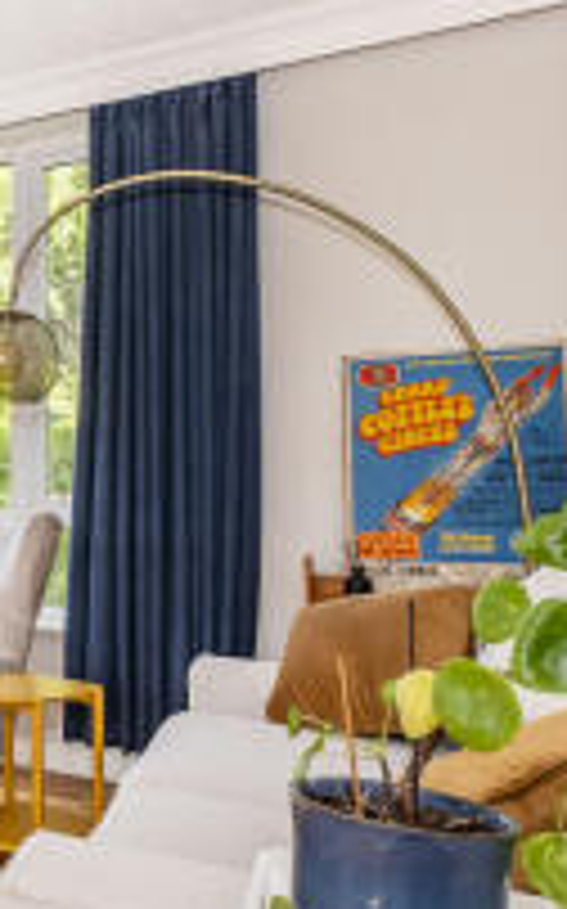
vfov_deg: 54.0
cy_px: 493
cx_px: -405
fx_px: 891
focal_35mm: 36
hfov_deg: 23.0
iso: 320
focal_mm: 10
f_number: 5.6
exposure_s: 1/100
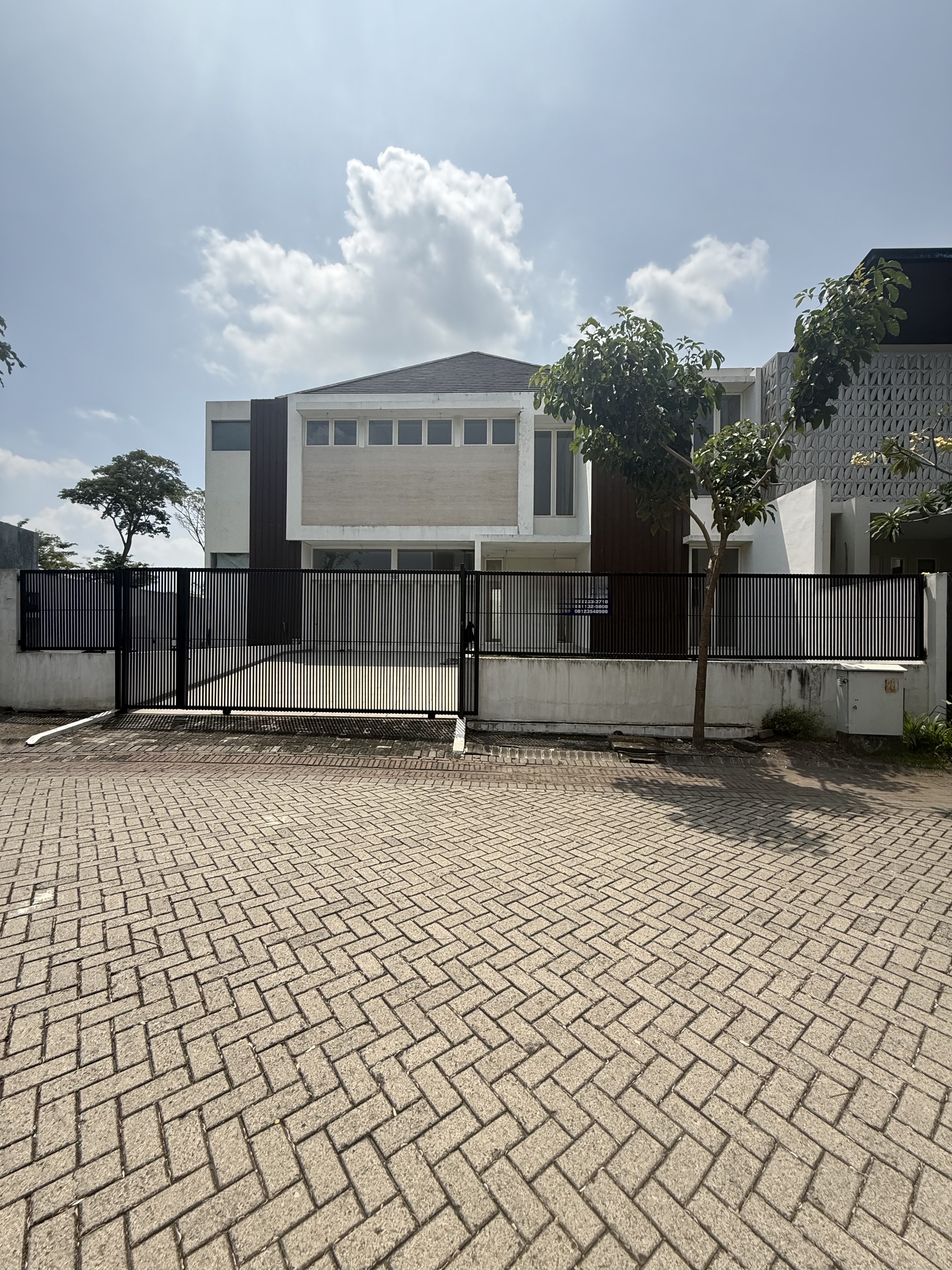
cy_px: 635
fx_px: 513
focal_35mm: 14
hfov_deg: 85.7
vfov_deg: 102.1
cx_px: 476
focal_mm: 2.22
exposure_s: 1/2717
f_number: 2.2
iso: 64
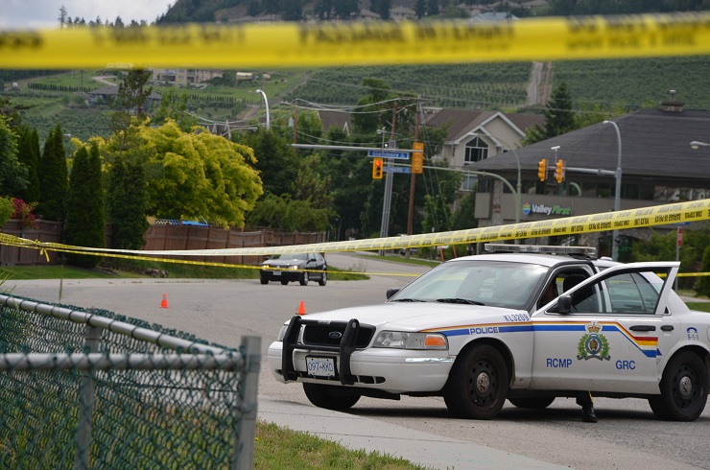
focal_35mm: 158
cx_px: 355
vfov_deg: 8.7
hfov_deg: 13.1
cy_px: 235
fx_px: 3100
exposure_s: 1/250
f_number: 8
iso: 100
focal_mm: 105
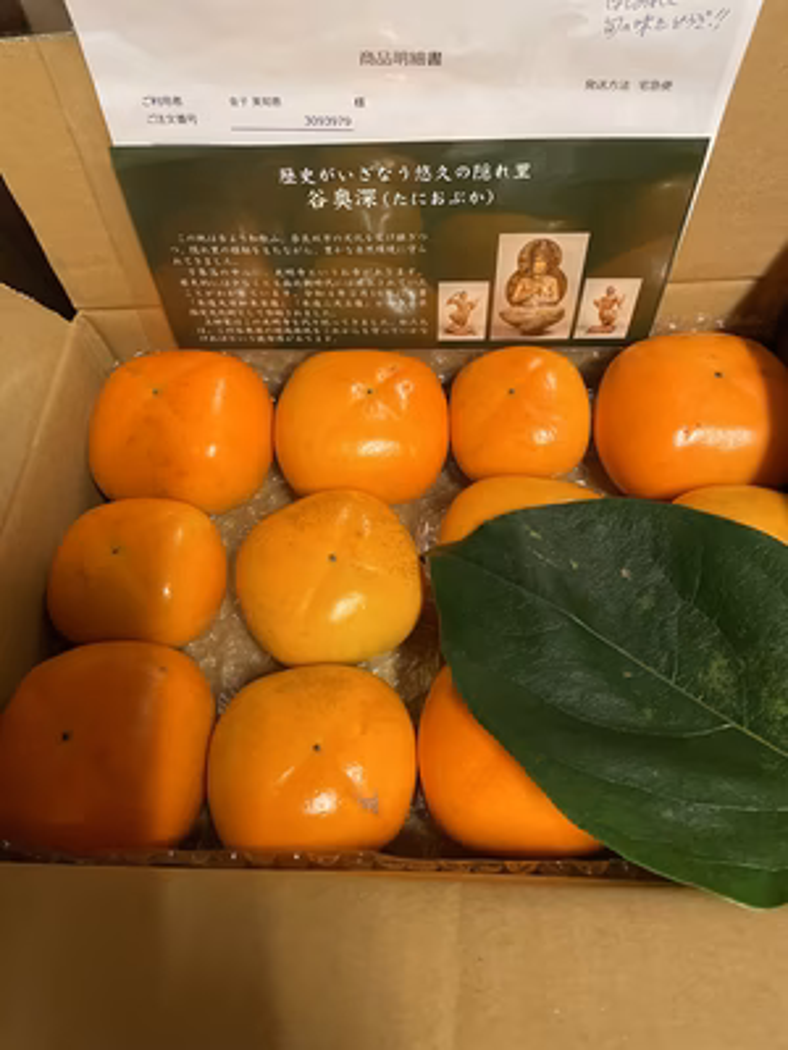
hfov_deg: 53.1
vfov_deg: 67.3
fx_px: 789
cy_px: 525
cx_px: 394
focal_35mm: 26
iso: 320
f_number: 1.6
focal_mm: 4.2
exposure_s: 1/50
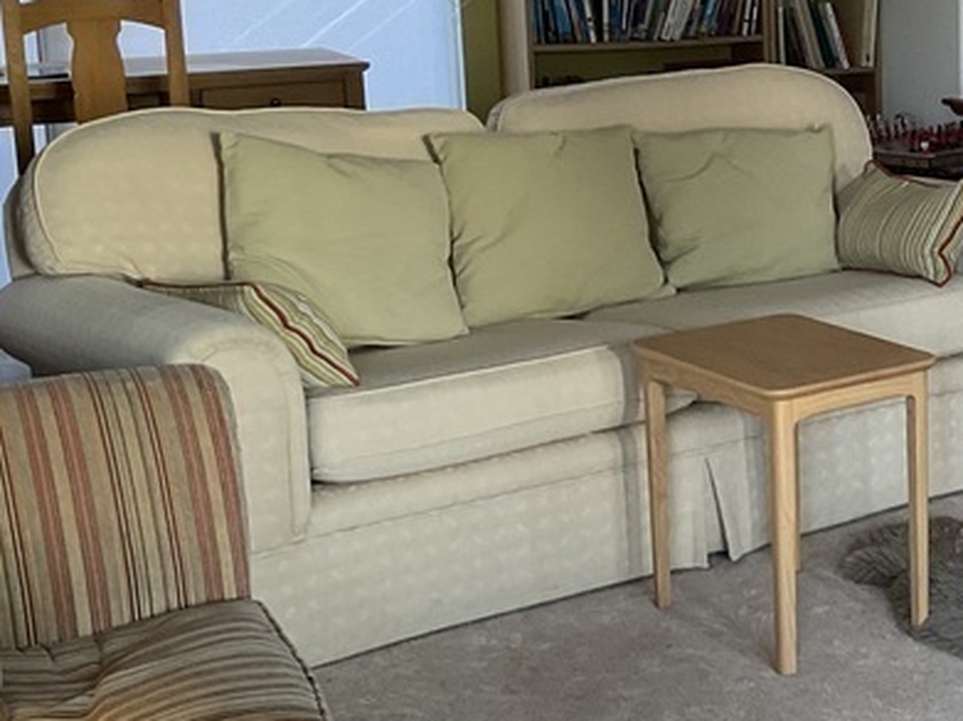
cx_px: 1039
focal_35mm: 76
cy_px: 246
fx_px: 2114
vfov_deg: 19.3
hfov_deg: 24.1
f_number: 1.8
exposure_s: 1/50
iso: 125
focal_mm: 3
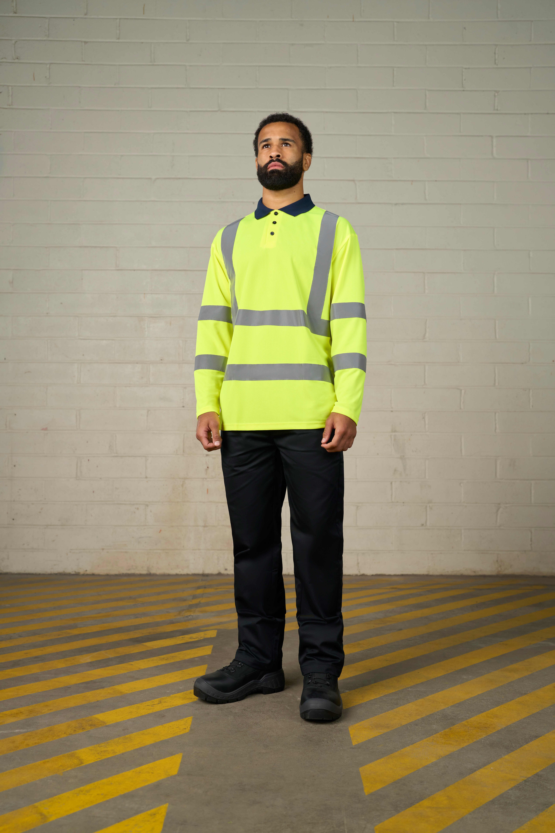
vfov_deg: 54.4
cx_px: 278
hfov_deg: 37.9
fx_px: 809
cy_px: 416
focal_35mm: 35
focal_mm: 35
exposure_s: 1/160
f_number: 3.5
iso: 400
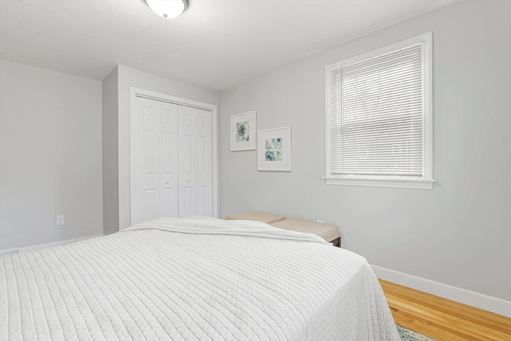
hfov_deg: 96.7
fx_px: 227
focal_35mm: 16
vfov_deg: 73.8
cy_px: 170
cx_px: 256
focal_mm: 16
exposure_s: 1
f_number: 9
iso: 160
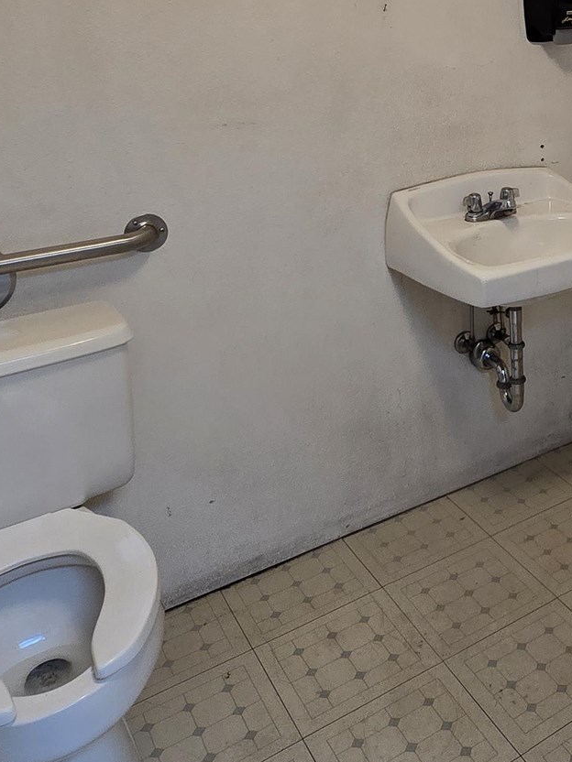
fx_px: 793
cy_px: 190
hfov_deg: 34.2
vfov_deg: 49.3
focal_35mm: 36
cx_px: 634
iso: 125
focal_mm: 2.2
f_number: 2.2
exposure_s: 1/60
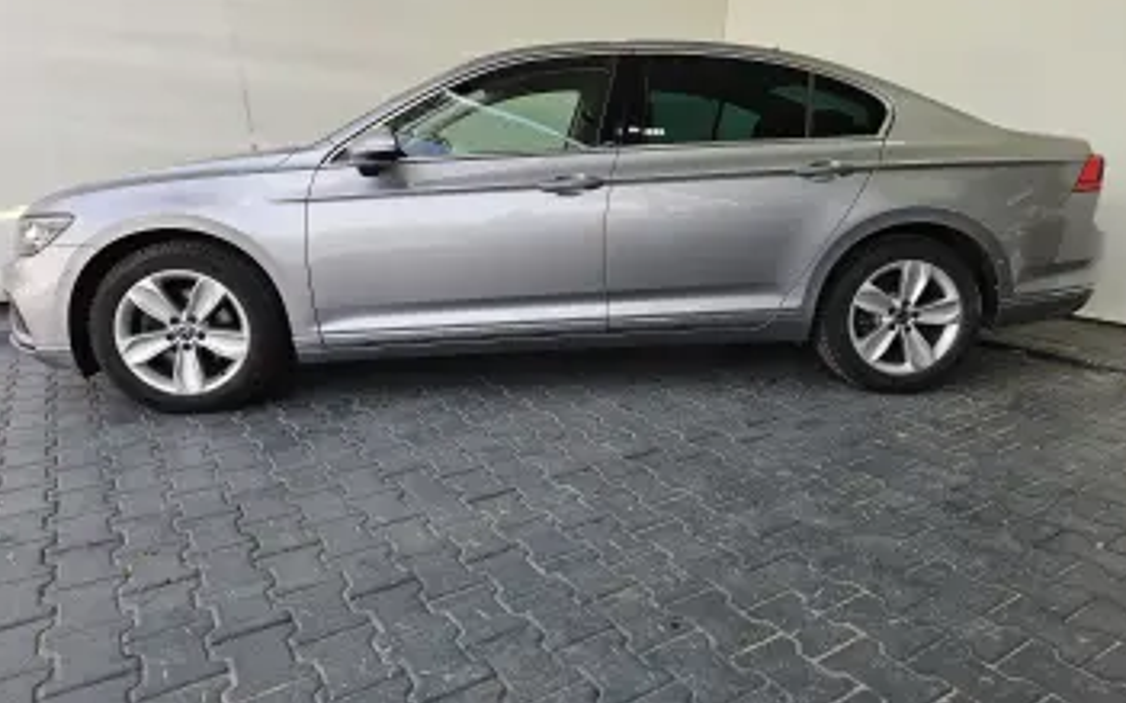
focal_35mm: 25
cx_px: 571
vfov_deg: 49.2
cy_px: 318
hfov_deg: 72.6
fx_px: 767
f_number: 1.7
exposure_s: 1/180
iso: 20
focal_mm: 6.3
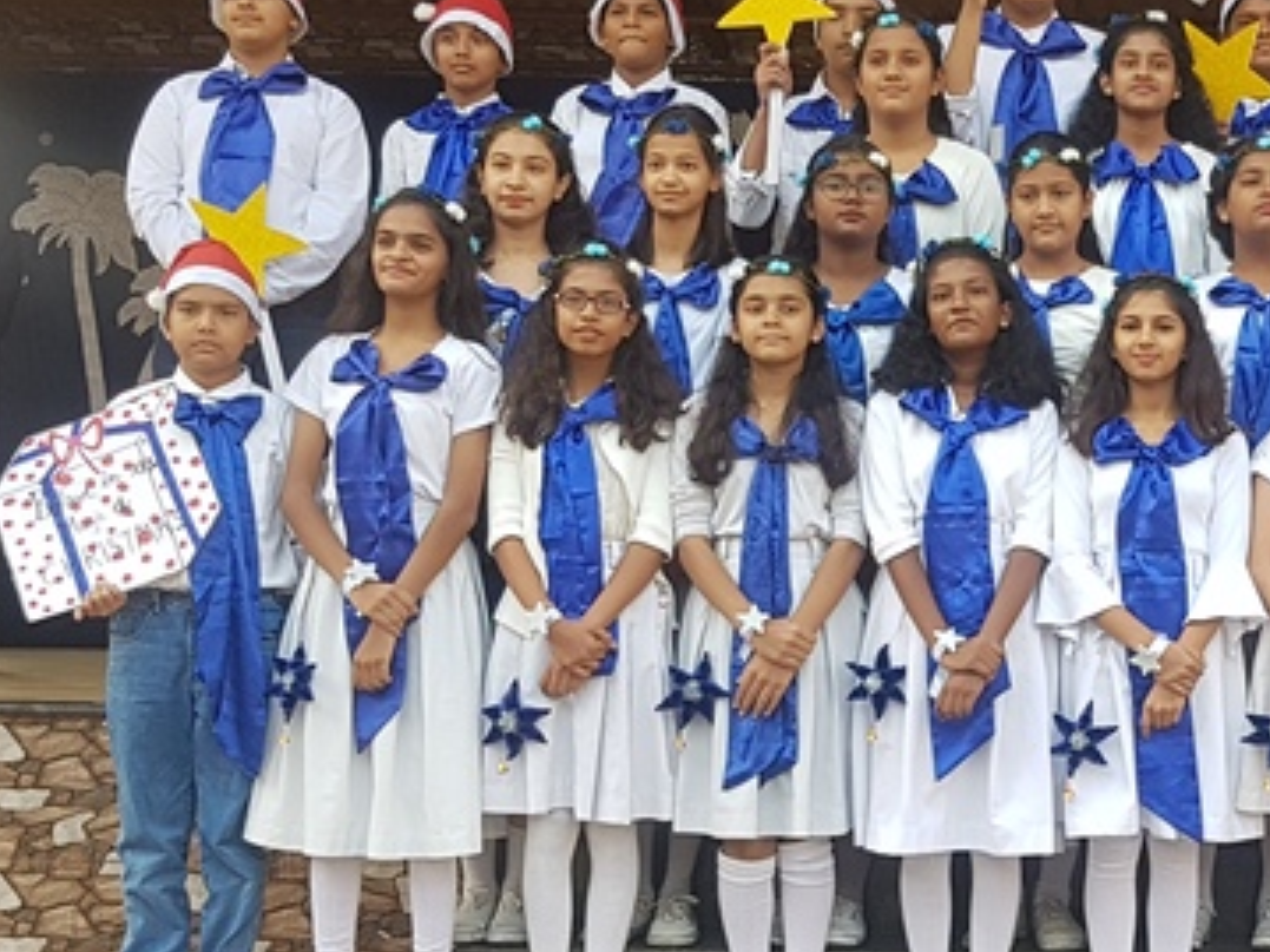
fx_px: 2677
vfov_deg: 20.1
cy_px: 566
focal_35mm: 73
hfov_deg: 25.7
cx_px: 1171
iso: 40
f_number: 1.7
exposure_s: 1/163
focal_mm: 4.2
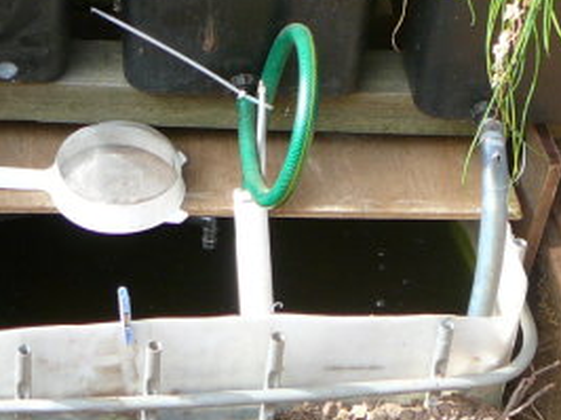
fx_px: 1571
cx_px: 99
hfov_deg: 20.0
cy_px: -125
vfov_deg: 14.6
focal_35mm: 97
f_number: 2.8
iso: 80
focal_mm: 5.2
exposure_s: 1/160
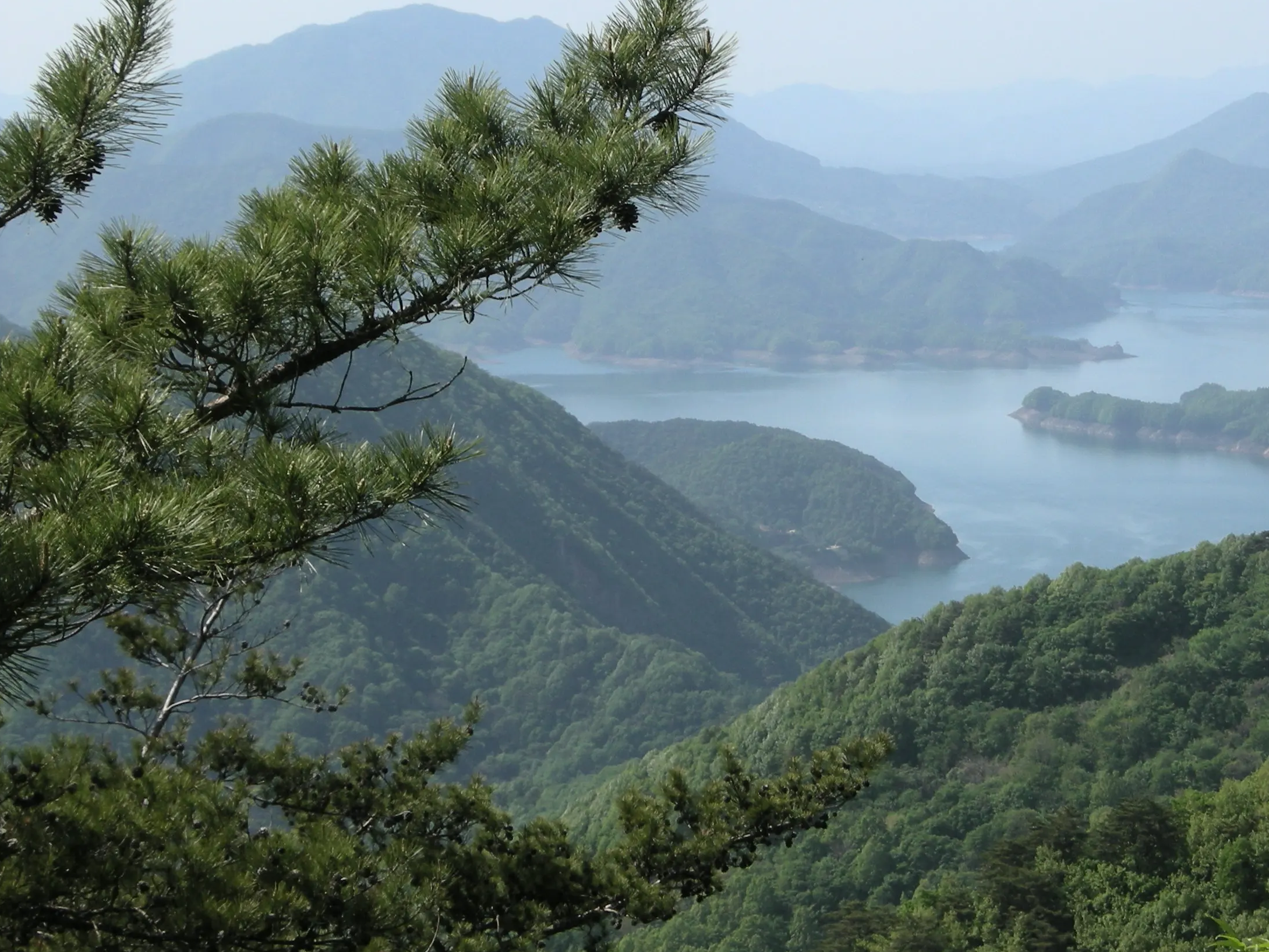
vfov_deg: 10.0
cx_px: 1052
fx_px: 5462
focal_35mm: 149
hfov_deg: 13.2
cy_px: 371
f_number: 6
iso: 64
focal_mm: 18.6
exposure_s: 1/275
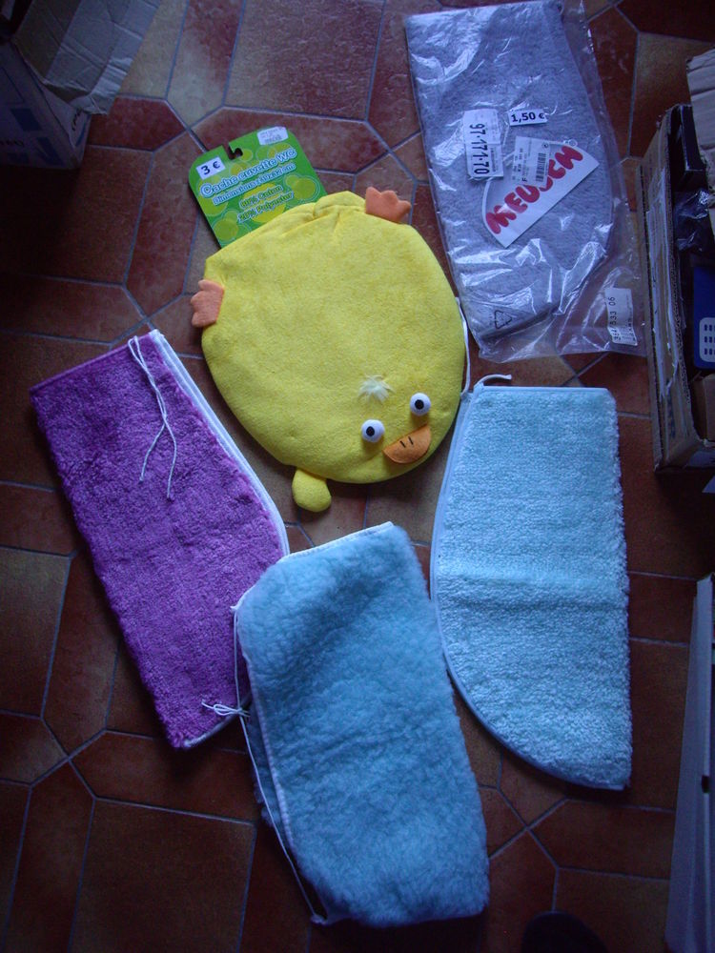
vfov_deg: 49.0
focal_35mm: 38
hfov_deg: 37.7
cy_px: 476
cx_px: 358
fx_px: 1047
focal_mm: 6.2
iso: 200
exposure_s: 1/30
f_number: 2.7
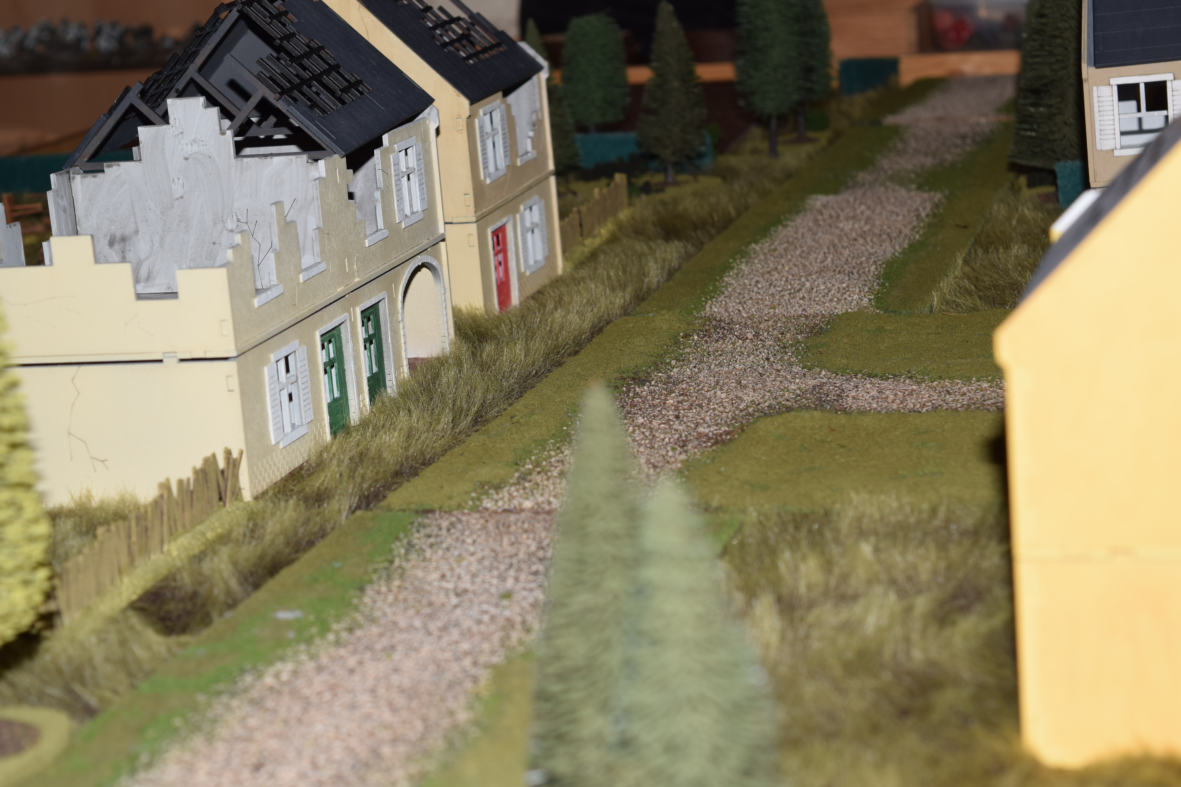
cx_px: 590
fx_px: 2706
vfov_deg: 16.6
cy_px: 394
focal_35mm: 82
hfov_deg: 24.6
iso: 100
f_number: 8
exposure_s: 1/60
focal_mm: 55
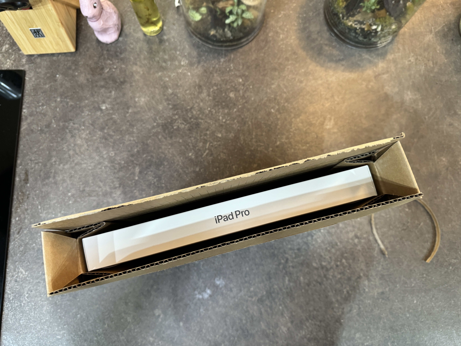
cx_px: 230
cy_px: 173
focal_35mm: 24
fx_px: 320
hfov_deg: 71.6
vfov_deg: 56.8
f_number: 1.78
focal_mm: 6.76
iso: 400
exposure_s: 1/60
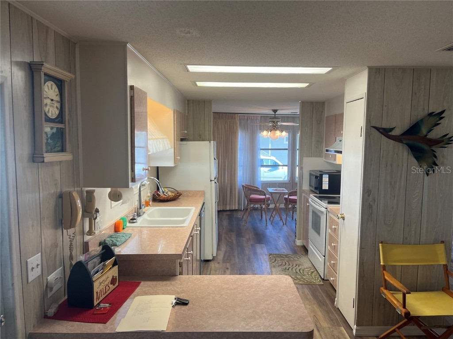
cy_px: 170
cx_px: 226
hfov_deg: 67.3
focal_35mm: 26
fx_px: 340
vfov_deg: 53.1
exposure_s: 1/120
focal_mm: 5.1
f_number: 1.6
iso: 80
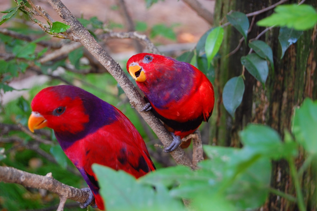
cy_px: 106
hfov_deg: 24.6
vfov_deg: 16.5
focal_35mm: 82
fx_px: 726
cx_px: 158
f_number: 5.6
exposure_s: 1/30
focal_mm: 55
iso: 250
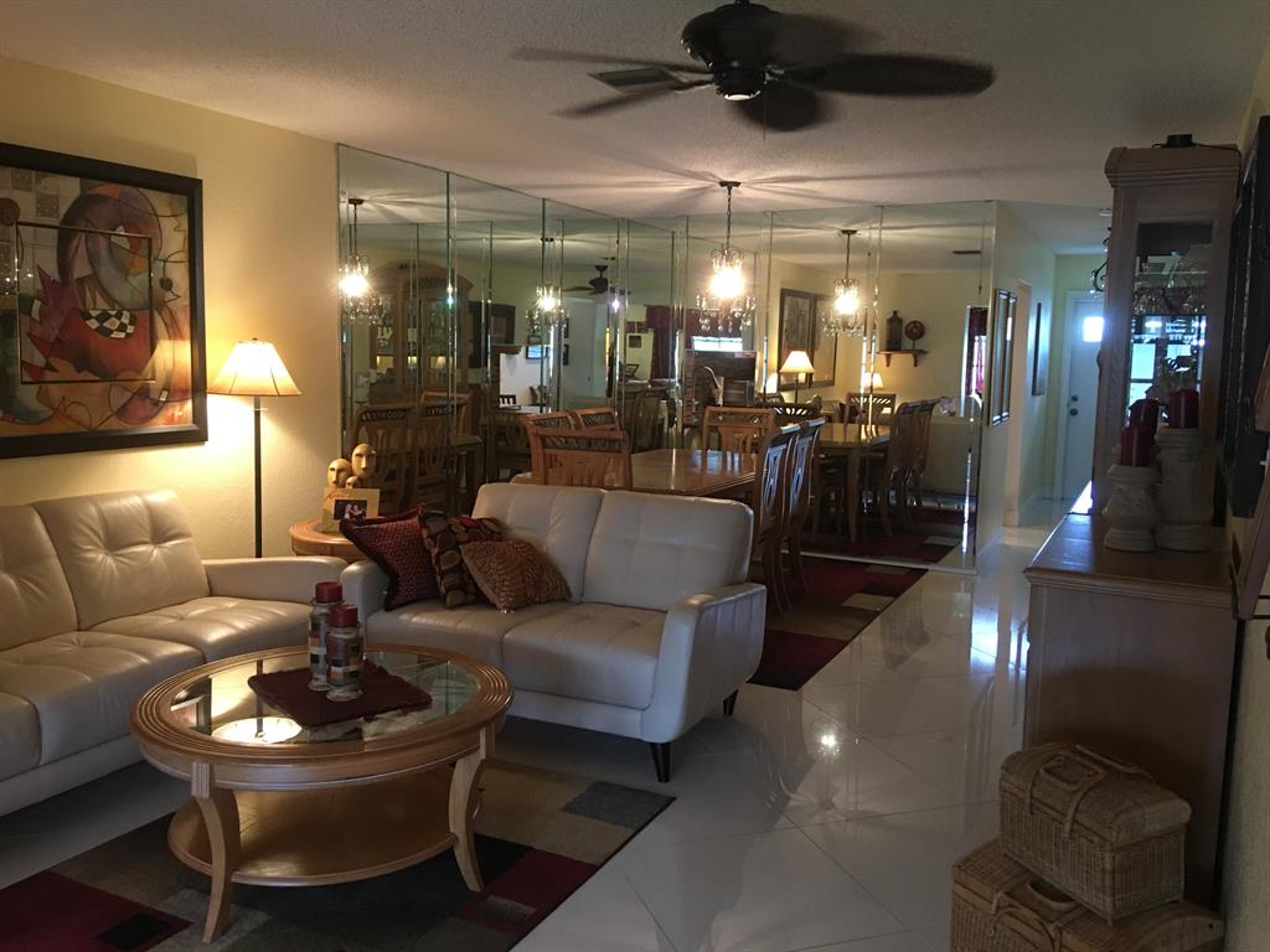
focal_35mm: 29
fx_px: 1064
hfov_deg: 61.7
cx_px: 635
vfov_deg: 48.2
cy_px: 476
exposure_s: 1/15
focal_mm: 4.15
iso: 80
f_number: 2.2
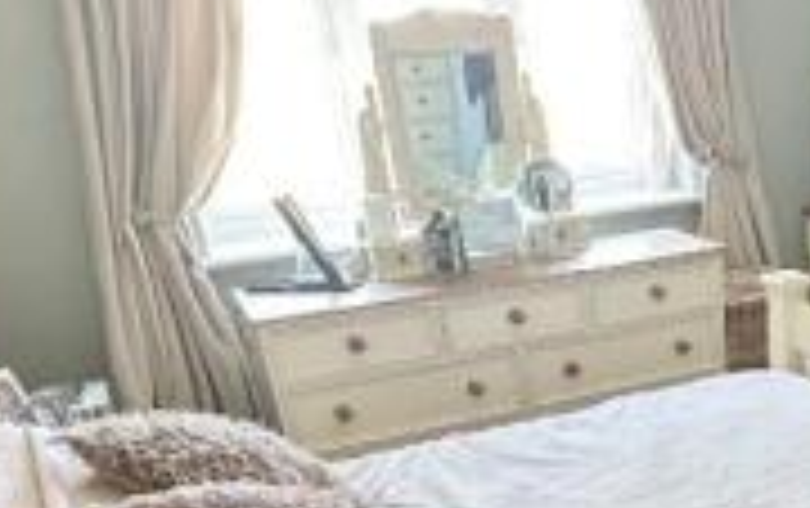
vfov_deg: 25.2
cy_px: 546
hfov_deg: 38.6
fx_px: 1061
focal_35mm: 48
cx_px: 745
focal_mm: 2.22
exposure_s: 1/60
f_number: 2.2
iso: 640
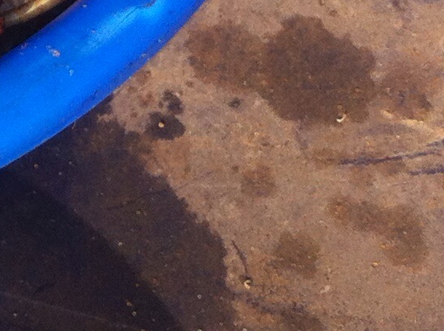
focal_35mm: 163
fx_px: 2088
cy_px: -313
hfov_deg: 11.0
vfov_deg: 8.6
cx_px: -454
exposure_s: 1/305
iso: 80
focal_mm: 3.85
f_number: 2.8
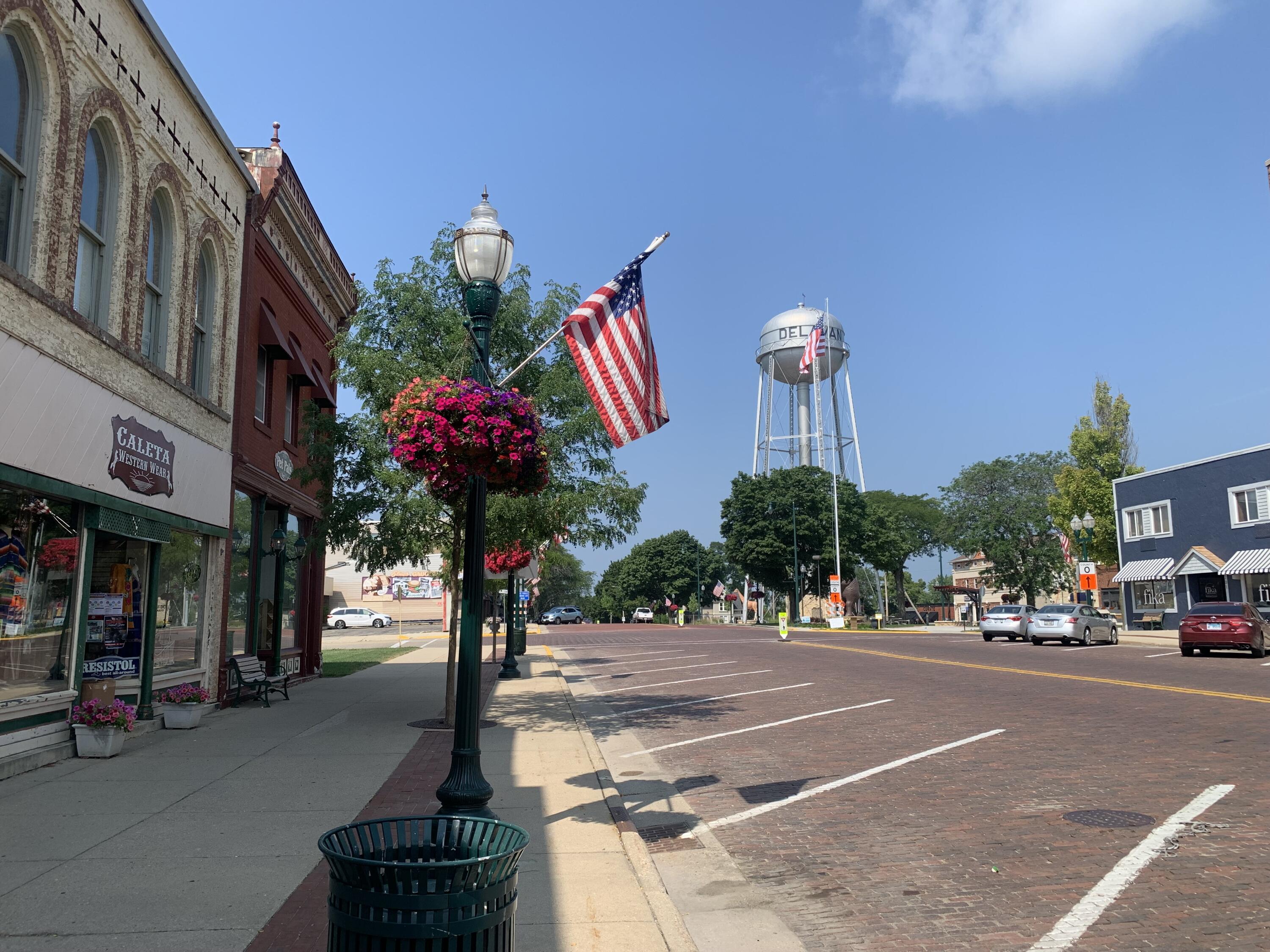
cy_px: 476
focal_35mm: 26
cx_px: 635
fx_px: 954
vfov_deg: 53.1
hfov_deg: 67.3
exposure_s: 1/1916
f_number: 1.8
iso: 25
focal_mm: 4.25
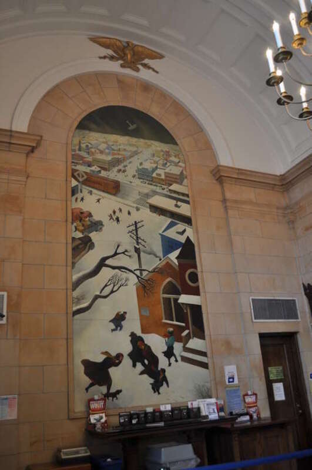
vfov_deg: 62.0
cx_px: 156
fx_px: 391
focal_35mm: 30
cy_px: 235
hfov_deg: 43.5
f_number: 4.5
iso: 200
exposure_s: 1/30
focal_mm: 20
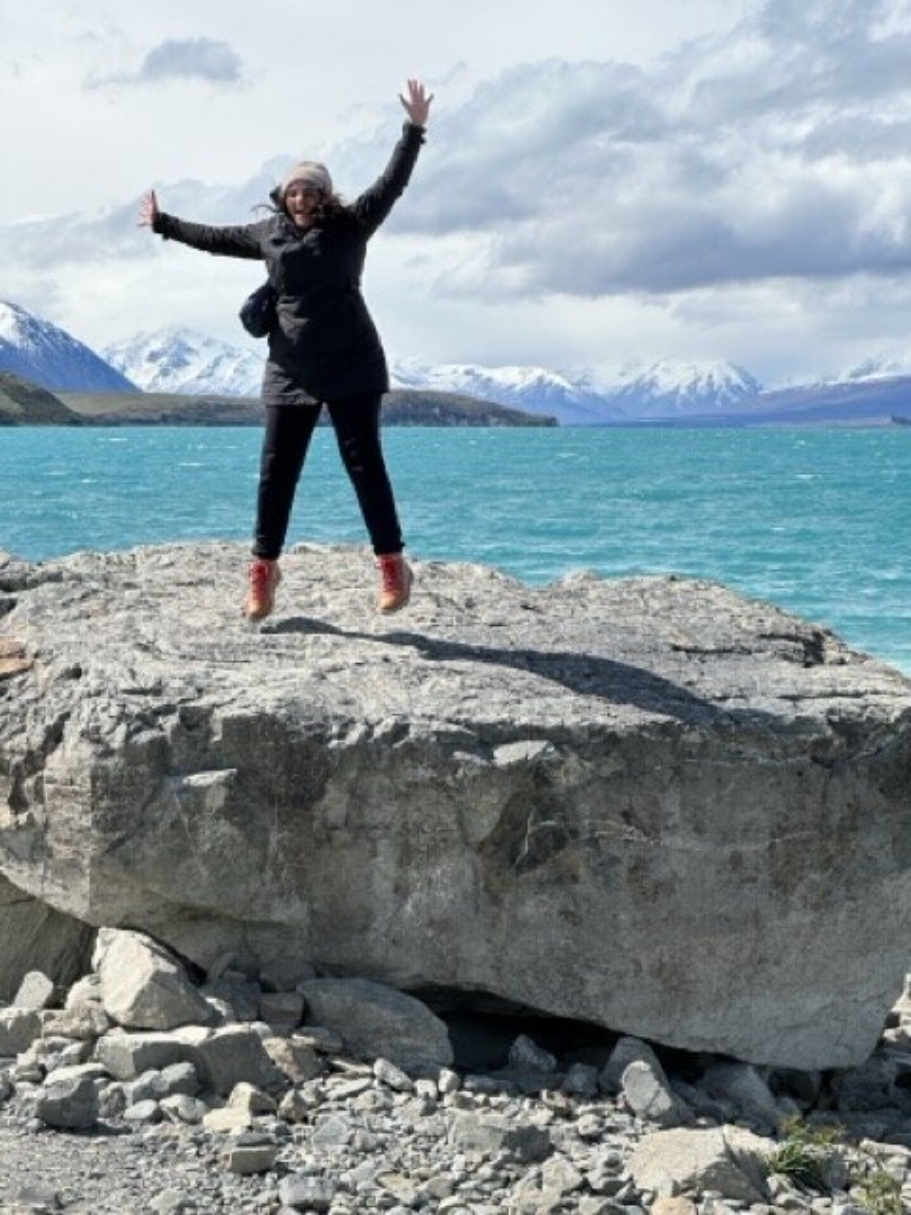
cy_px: 608
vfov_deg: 25.3
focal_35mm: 77
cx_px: 456
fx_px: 2702
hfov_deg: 19.1
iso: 32
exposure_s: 1/1277
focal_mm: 9
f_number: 2.8
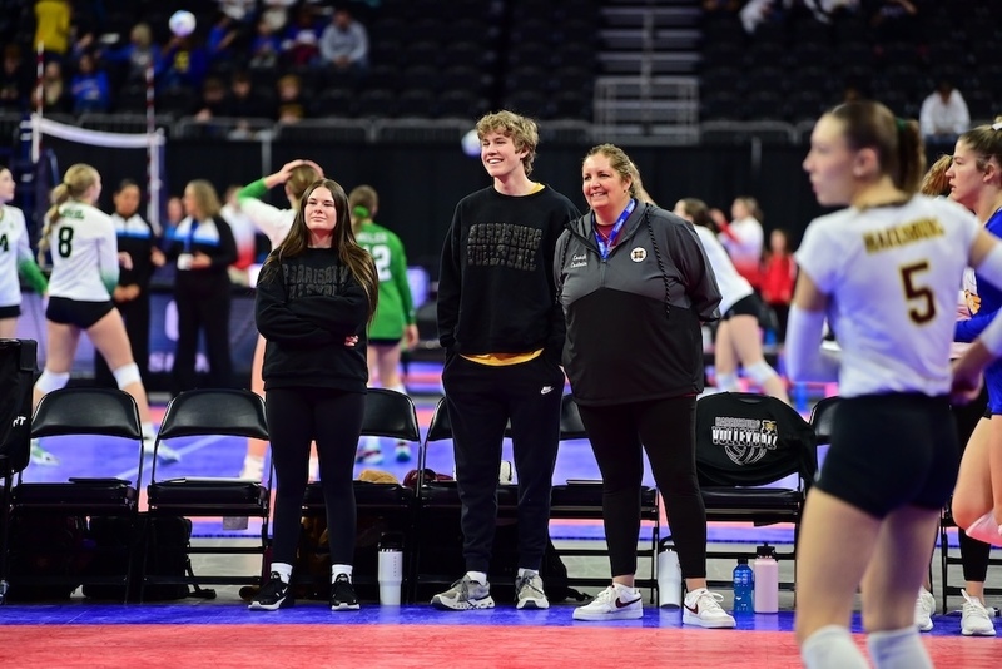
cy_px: 334
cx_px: 501
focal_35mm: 200
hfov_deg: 10.3
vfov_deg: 6.9
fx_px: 5568
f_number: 3.2
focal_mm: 200
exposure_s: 1/1000
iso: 2000
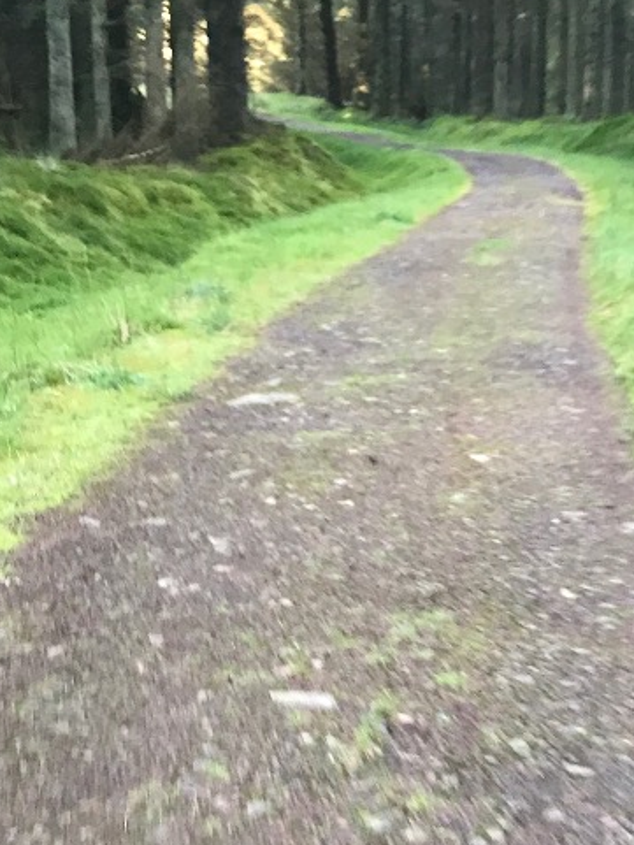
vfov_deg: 31.0
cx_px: 465
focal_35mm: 62
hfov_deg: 23.5
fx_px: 1513
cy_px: 552
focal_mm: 3.99
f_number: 1.8
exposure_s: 1/25
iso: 32
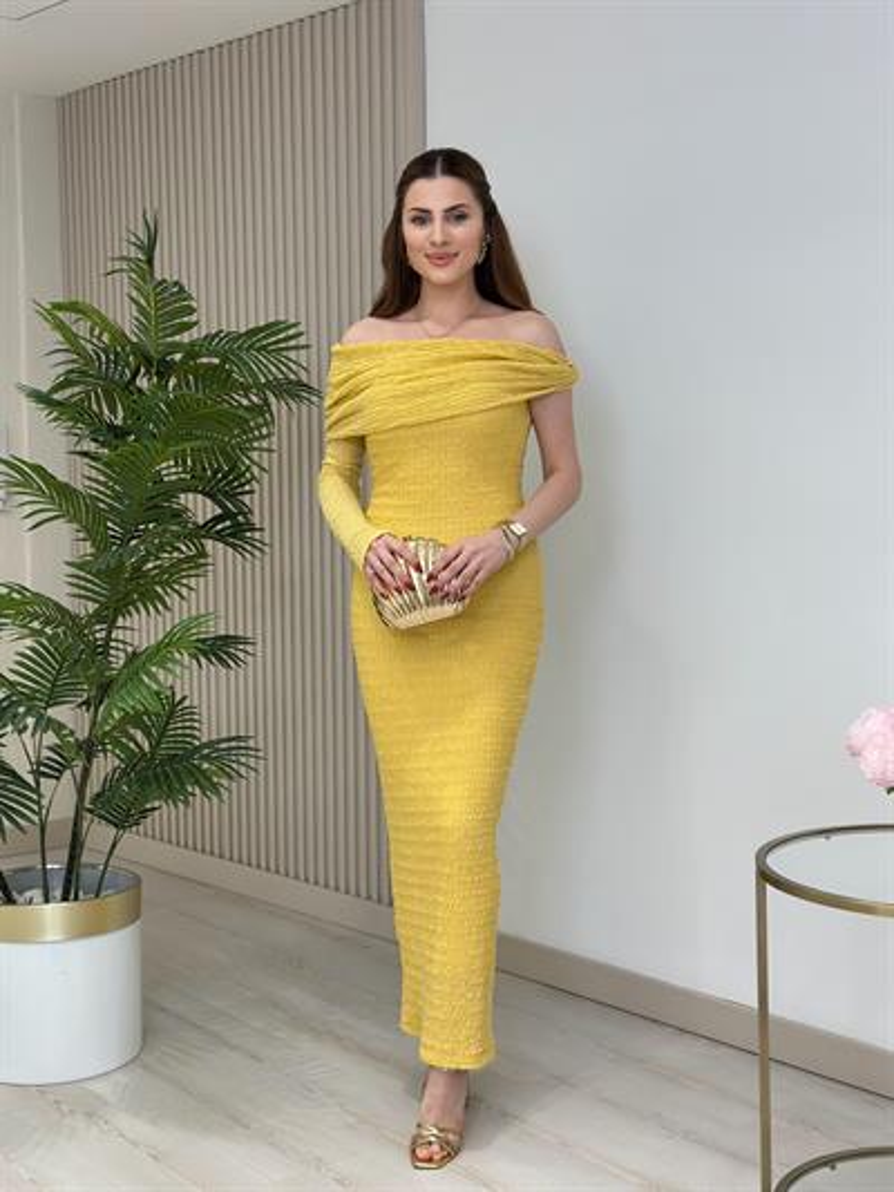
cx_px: 447
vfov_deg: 39.6
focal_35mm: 48
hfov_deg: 30.3
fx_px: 1652
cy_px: 596
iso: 80
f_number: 1.78
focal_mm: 6.86
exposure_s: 1/276
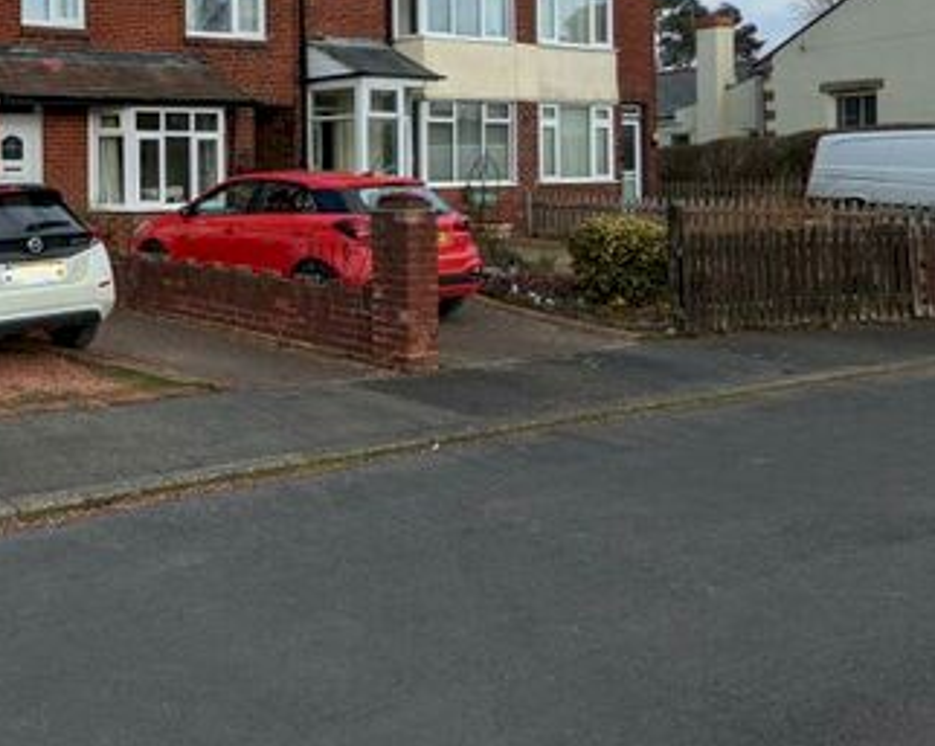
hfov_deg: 42.4
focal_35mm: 34
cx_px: -78
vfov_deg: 41.7
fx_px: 940
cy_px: 164
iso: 38
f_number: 2.2
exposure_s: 1/679
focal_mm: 2.22
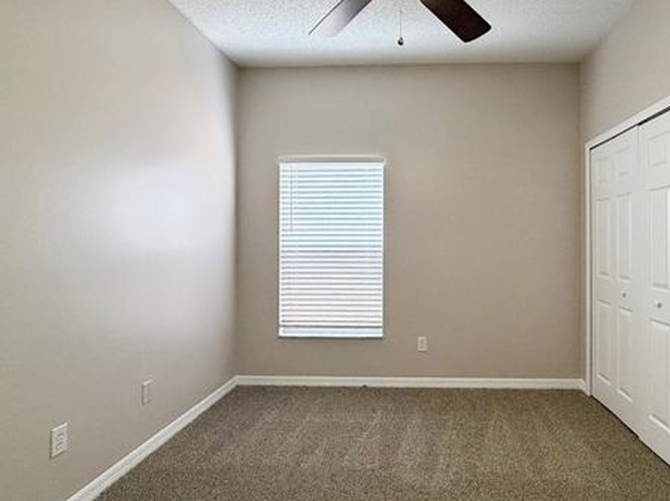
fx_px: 425
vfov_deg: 61.0
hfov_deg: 75.5
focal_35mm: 22
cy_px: 240
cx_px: 407
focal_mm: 2.22
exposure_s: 1/60
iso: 250
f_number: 2.2
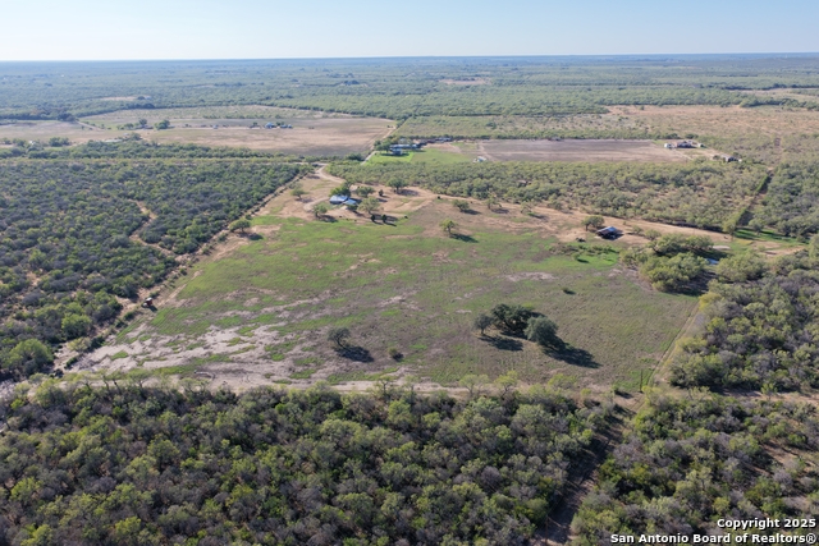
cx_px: 410
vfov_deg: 46.4
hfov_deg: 65.5
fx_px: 637
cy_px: 273
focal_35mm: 28
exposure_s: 1/400
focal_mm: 14.45
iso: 100
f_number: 2.8
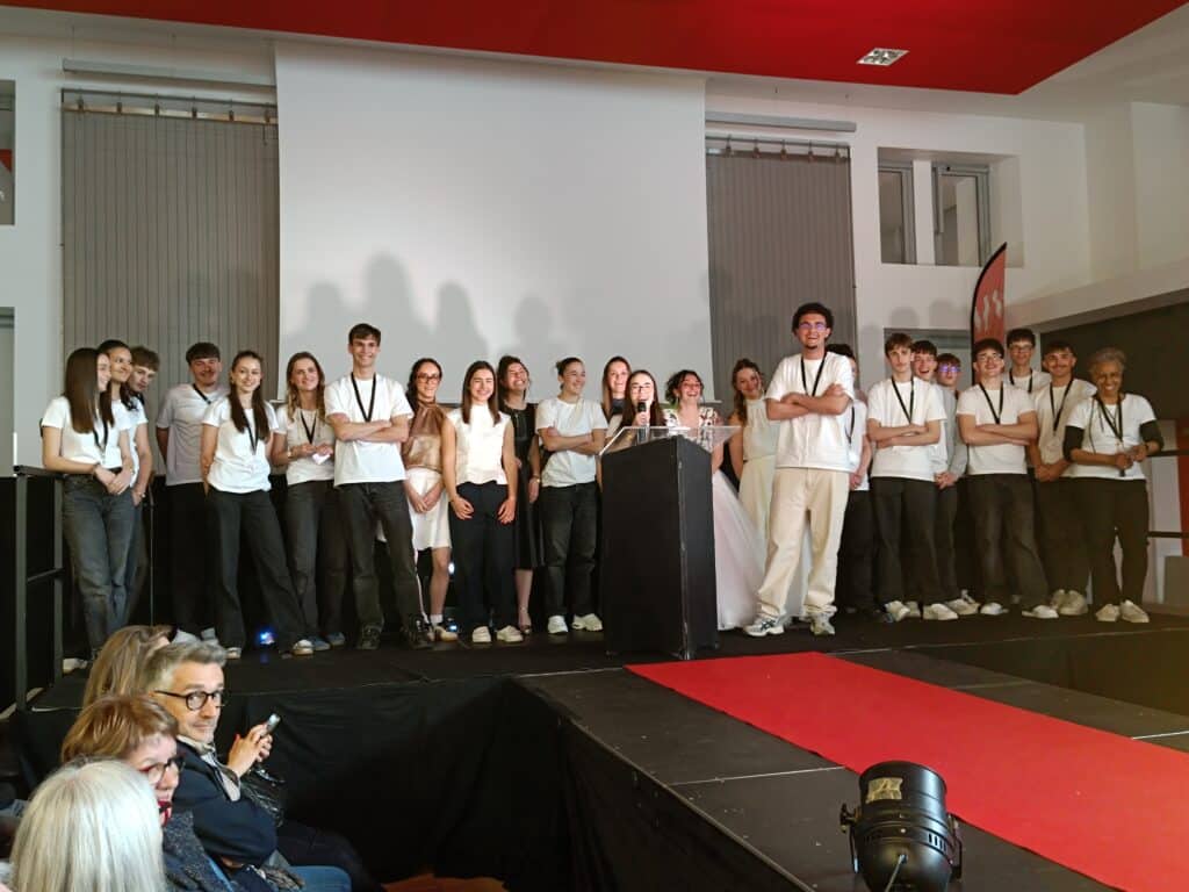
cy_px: 446
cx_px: 594
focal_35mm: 24
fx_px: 824
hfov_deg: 71.6
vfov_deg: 56.8
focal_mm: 5.59
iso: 659
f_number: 1.88
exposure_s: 1/25
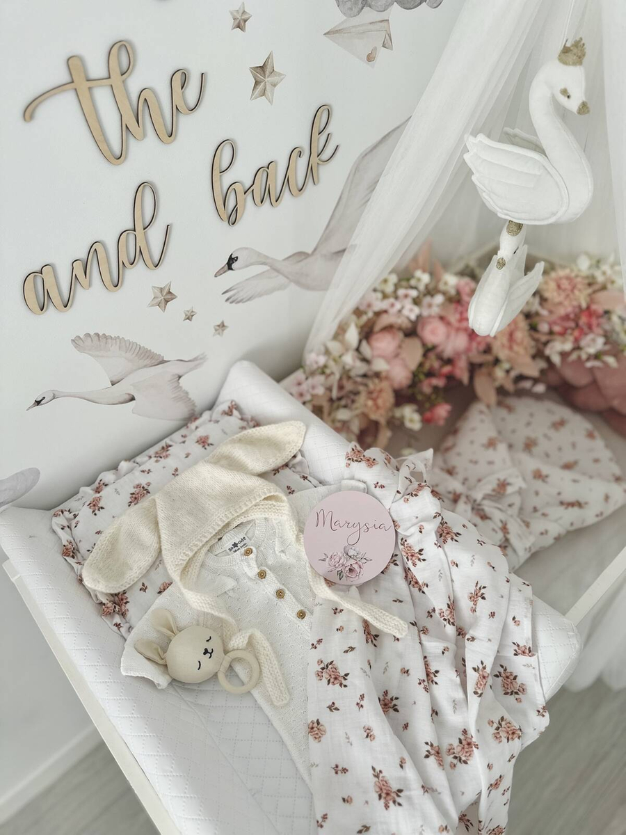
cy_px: 418
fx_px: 579
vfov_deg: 71.6
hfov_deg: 56.8
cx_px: 313
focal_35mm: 24
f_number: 1.78
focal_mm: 6.86
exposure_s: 1/121
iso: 100
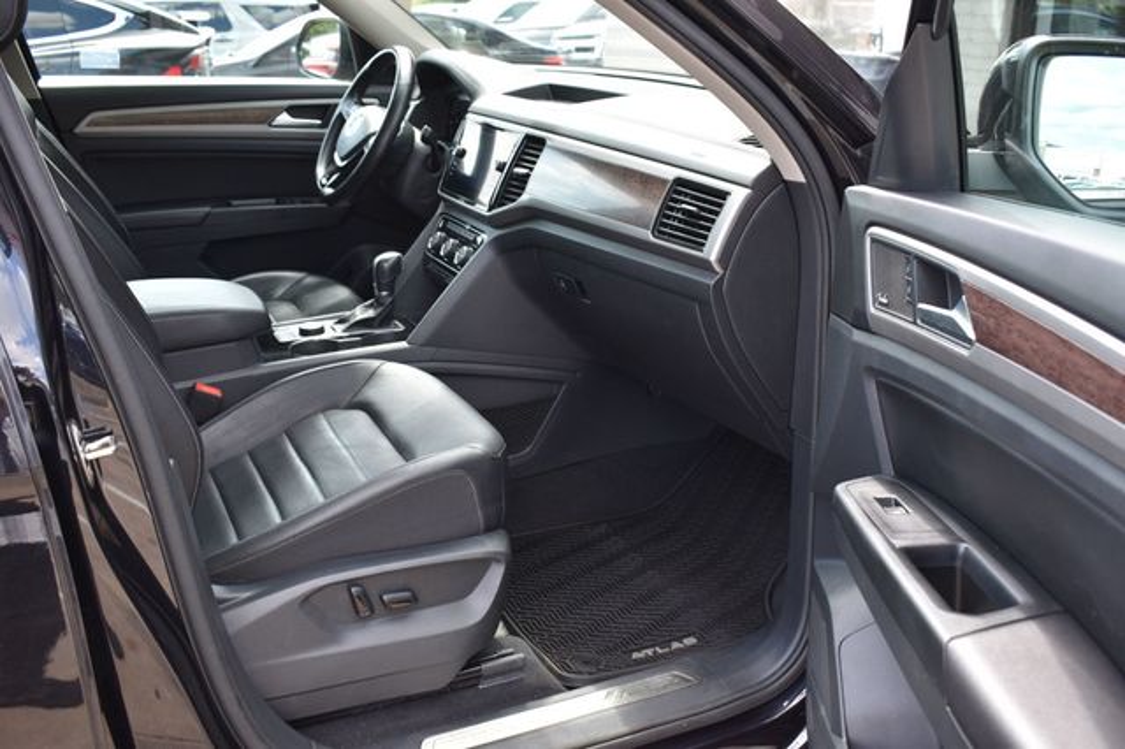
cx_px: 562
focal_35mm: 36
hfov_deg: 53.2
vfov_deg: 36.8
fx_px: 1124
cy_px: 374
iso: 280
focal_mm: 24
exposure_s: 1/125
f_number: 5.6
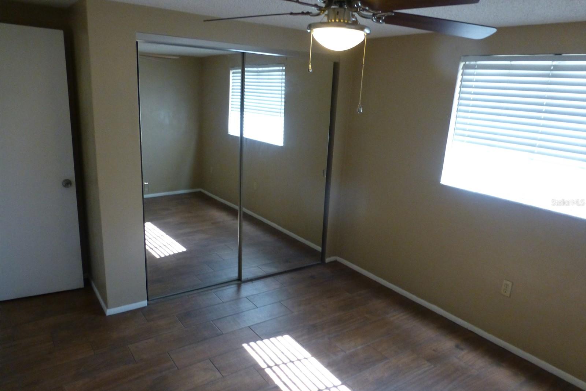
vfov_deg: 51.3
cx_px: 293
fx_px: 407
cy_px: 202
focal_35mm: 25
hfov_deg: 71.5
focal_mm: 4.3
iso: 400
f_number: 3.3
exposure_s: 1/50
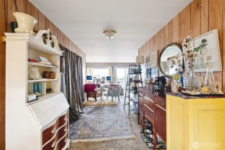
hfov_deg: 100.4
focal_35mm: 15
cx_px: 112
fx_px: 94
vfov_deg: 77.4
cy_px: 75
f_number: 9
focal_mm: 10
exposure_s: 1/30
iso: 2500
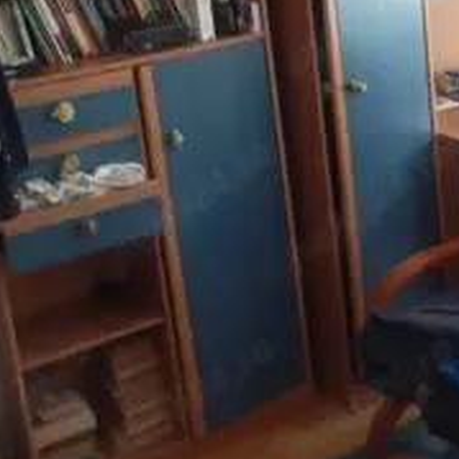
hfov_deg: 31.0
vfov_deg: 29.8
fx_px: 825
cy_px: 49
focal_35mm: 55
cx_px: 280
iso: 3503
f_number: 1.8
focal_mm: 4.27
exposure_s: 1/16.7
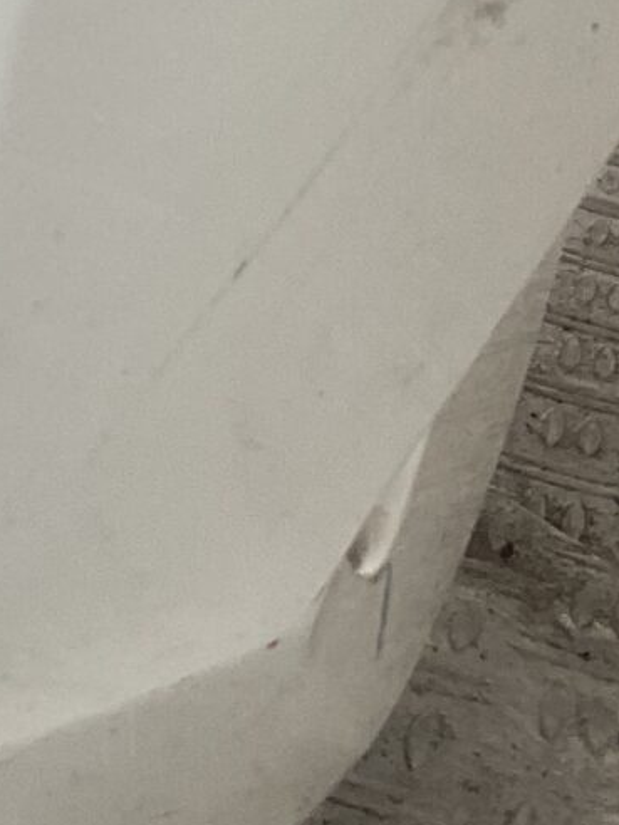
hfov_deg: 9.8
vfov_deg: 13.1
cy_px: 273
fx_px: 3600
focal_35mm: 151
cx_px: 70
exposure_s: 1/100
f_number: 1.8
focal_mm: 3
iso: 50
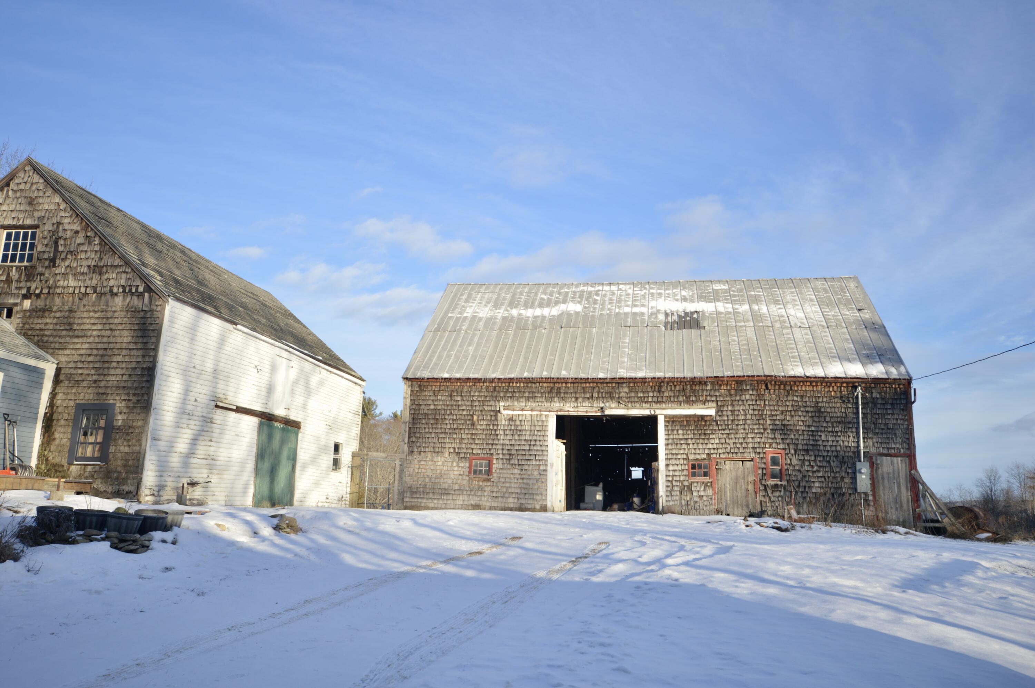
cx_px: 518
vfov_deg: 43.5
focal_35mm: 30
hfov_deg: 62.0
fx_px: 862
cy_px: 344
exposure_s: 1/160
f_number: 6.3
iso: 100
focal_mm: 20
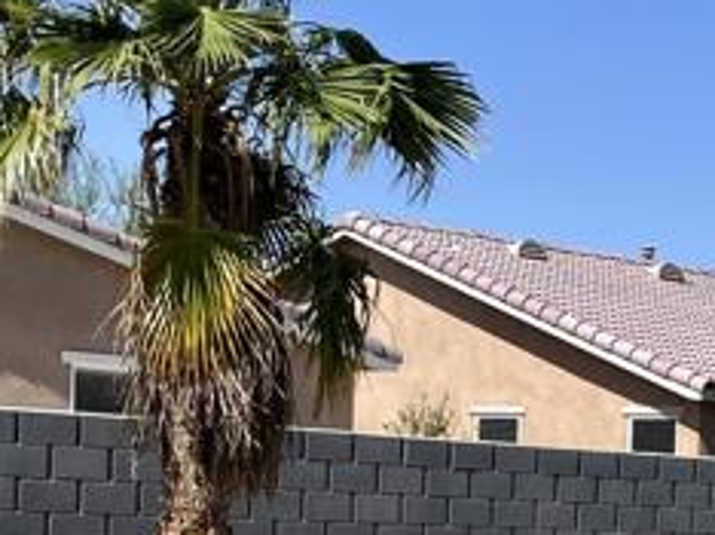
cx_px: 969
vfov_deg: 12.7
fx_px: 2352
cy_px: 621
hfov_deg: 16.2
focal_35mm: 114
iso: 50
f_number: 1.6
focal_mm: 5.1
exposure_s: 1/5848
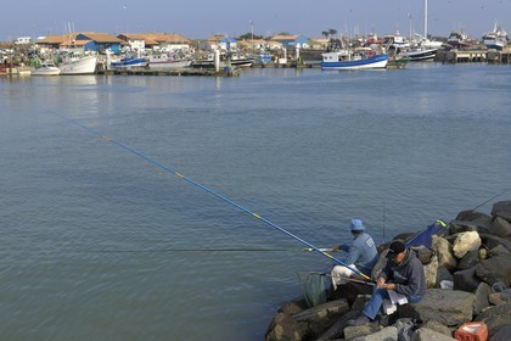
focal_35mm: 42
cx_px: 256
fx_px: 596
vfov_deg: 31.9
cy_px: 170
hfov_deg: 46.4
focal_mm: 28
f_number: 7.6
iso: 100
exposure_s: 1/160
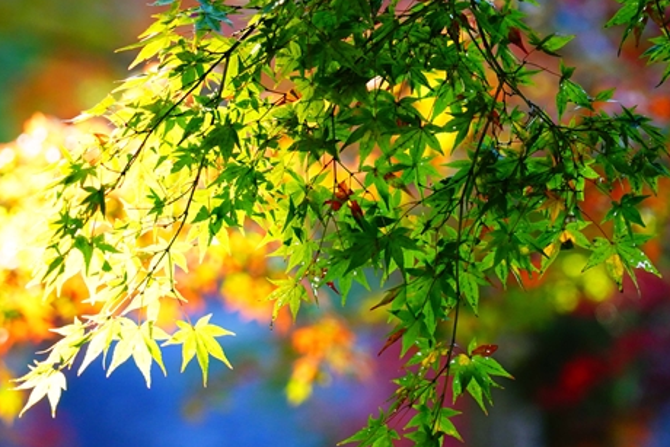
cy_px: 161
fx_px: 7763
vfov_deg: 3.3
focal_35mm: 417
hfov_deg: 4.9
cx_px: 307
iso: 1600
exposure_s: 1/250
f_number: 6.3
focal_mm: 240
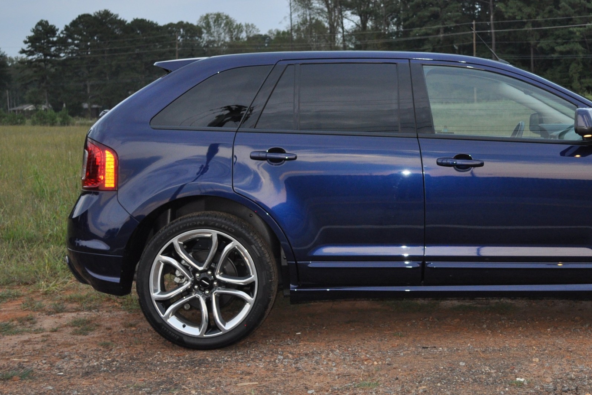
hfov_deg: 32.4
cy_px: 124
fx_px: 1003
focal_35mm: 61
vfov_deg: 22.1
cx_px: 434
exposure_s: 1/125
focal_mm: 26
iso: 640
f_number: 4.2
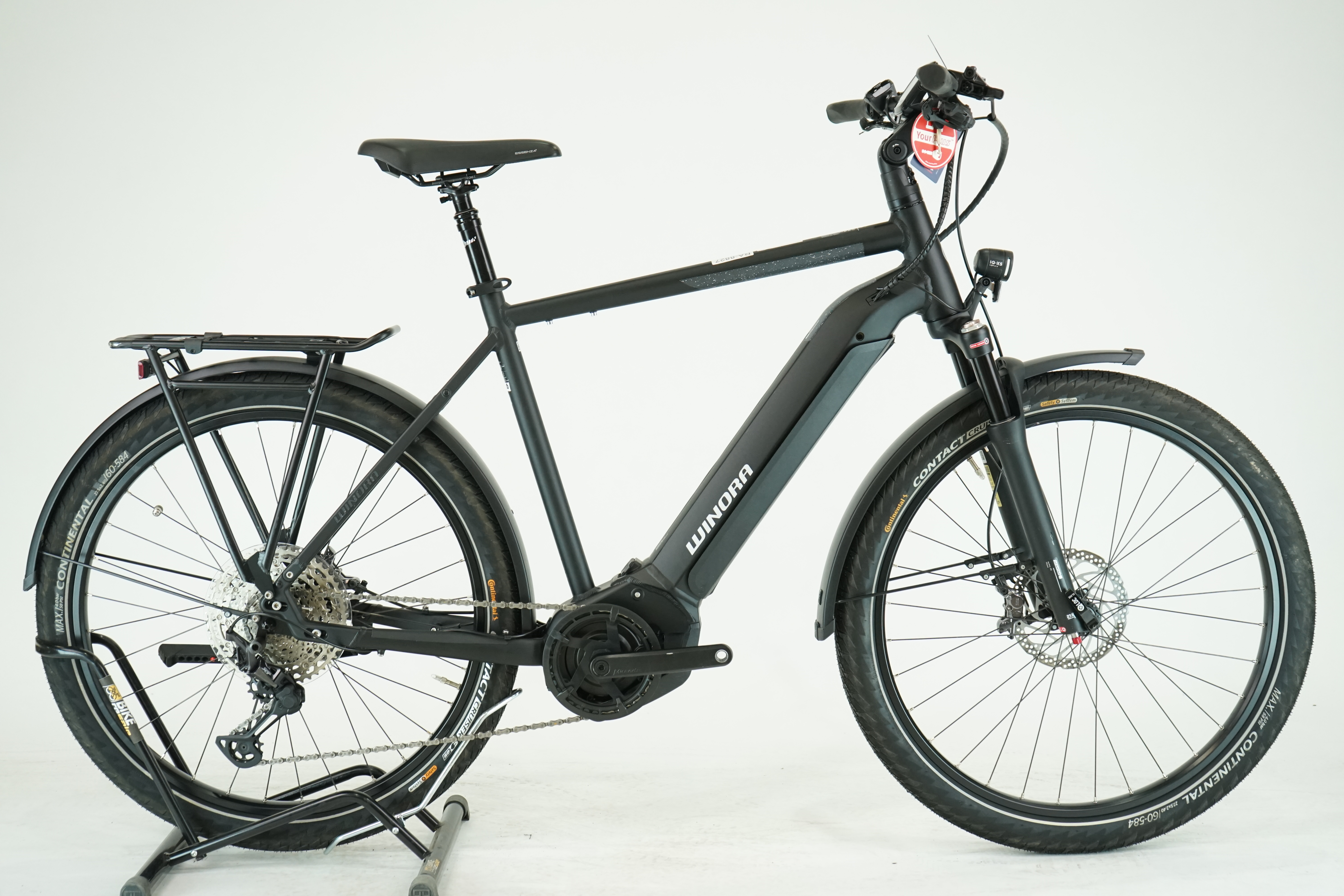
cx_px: 672
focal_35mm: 52
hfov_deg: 38.2
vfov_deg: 26.0
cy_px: 448
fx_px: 1941
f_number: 5.6
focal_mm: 52
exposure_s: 1/200
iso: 1600
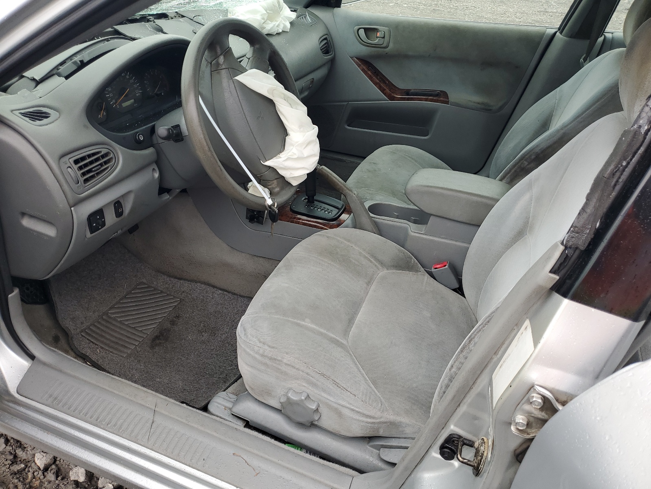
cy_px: 244
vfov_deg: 53.1
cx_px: 326
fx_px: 489
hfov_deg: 67.3
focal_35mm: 26
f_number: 1.5
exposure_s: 1/250
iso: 50
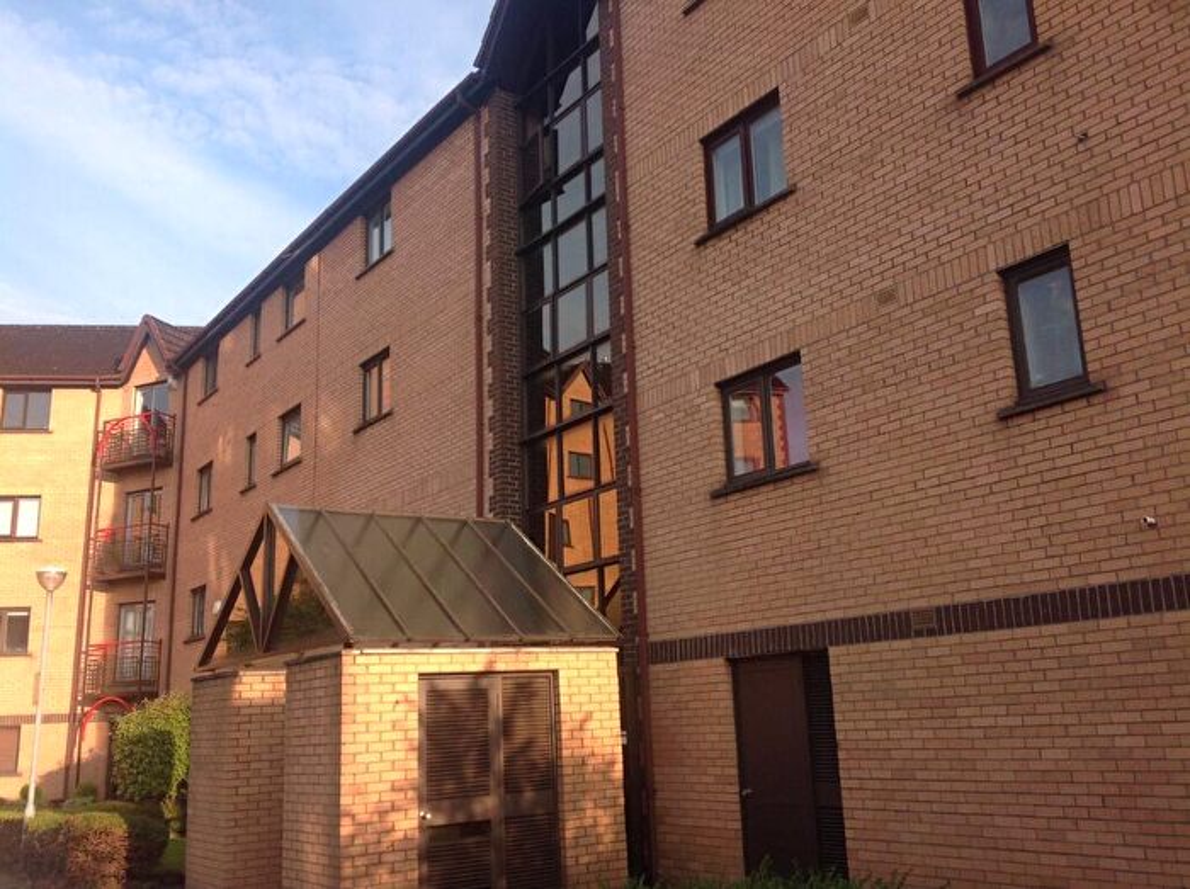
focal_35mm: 35
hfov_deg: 52.7
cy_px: 444
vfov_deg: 40.6
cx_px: 595
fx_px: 1202
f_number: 2.4
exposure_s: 1/465
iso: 50
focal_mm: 4.28
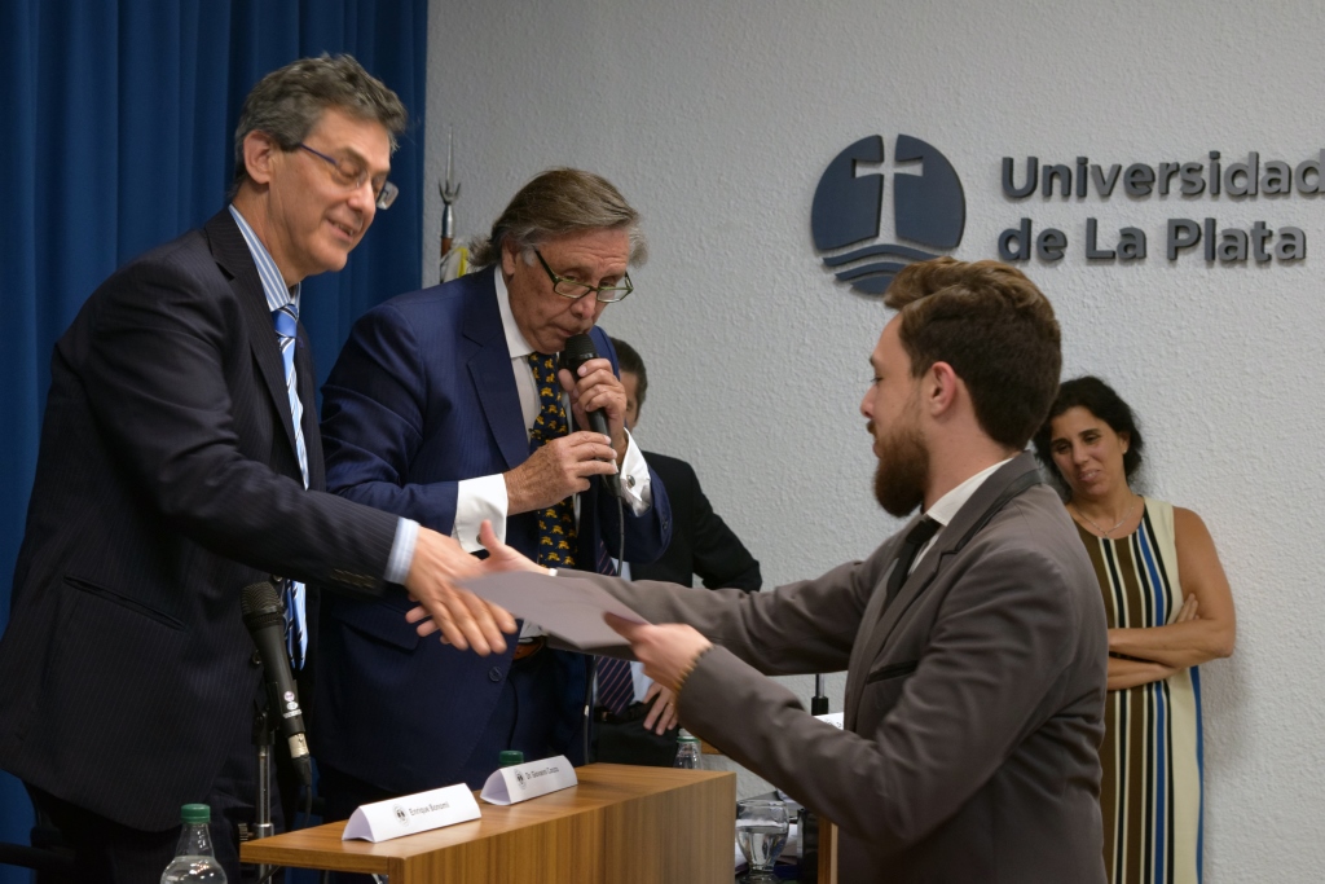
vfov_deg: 16.6
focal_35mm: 82
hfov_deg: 24.6
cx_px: 662
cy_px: 442
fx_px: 3037
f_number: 5.6
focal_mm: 55
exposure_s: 1/60
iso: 1000
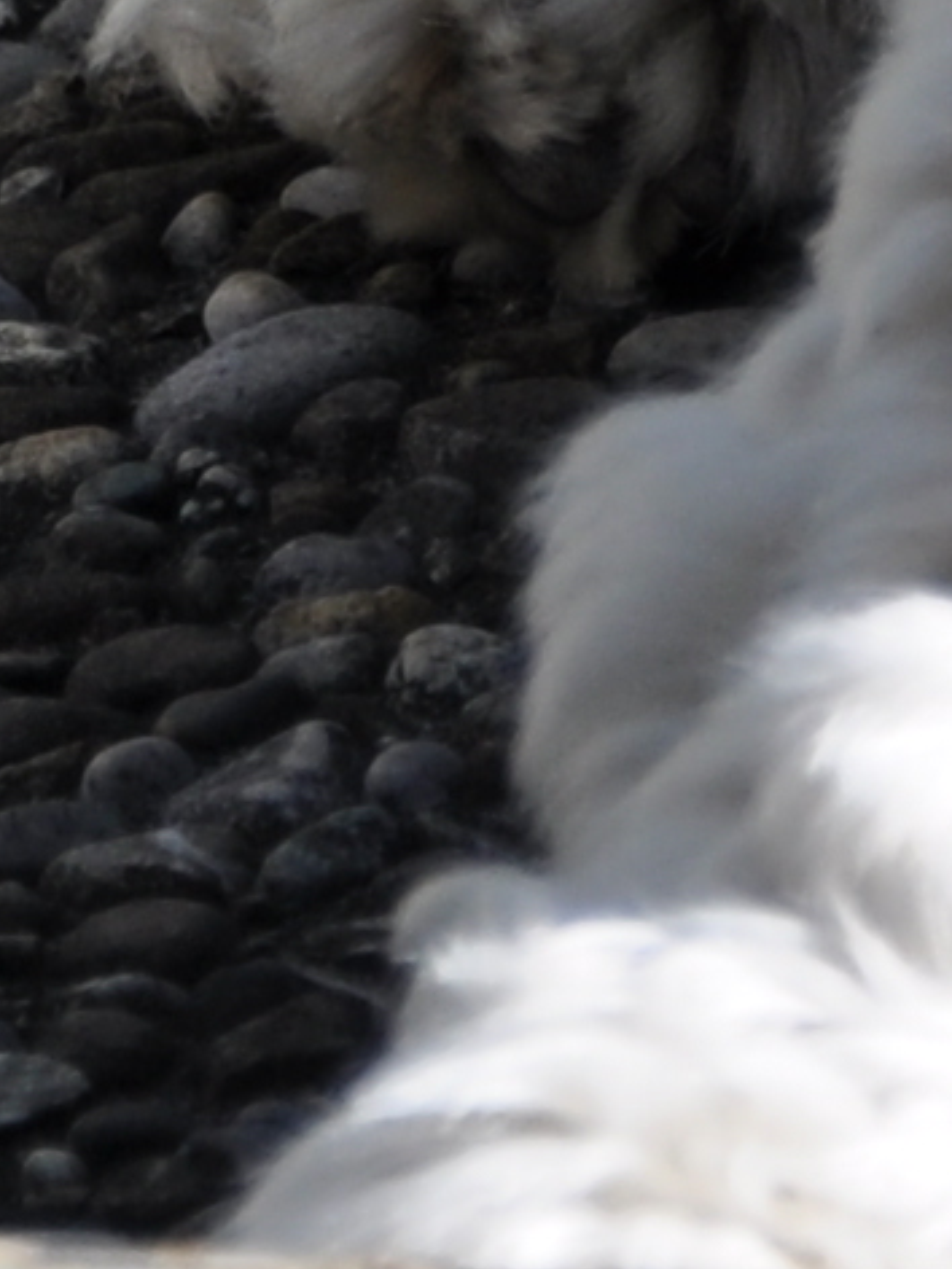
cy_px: -1455
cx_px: 1162
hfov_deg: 2.3
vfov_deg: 3.0
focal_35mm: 654
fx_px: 23982
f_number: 5
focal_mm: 50
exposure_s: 1/640
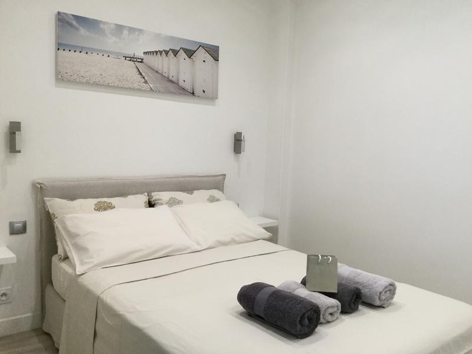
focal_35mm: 31
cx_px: 236
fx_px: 423
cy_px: 177
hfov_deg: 58.4
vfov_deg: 45.4
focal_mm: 3.3
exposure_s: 1/33
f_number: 2.4
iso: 50
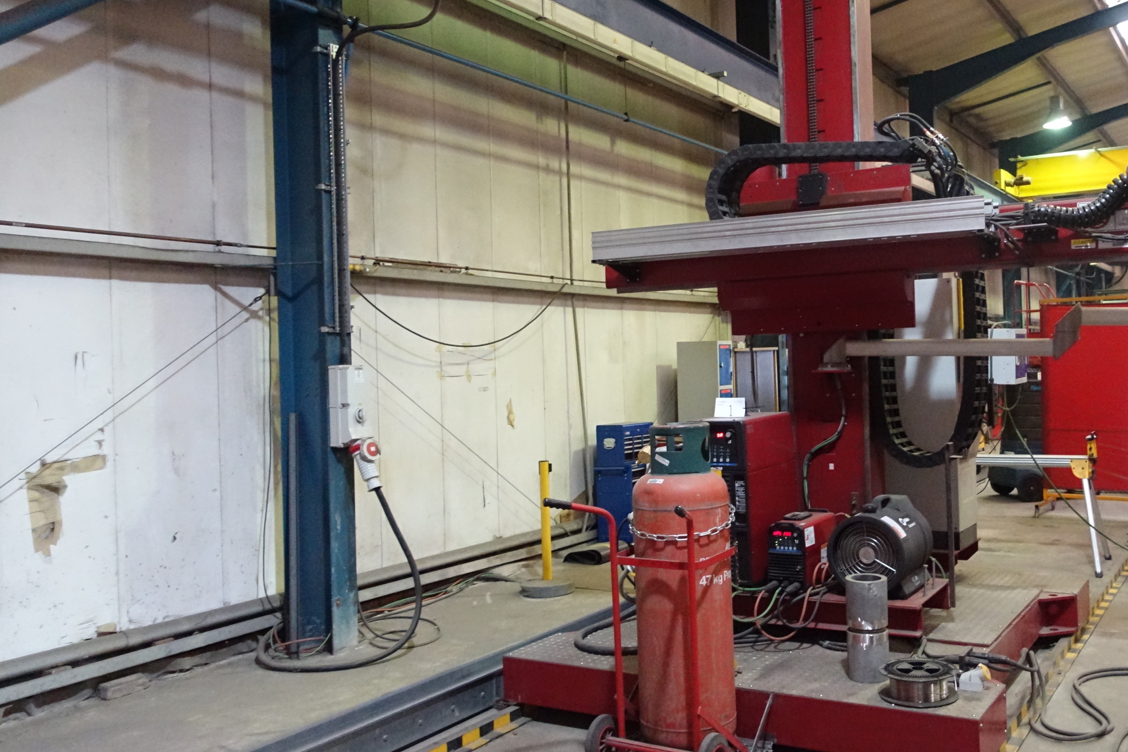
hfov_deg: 57.9
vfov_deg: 41.1
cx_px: 711
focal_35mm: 32
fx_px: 1003
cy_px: 365
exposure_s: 1/125
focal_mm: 8.8
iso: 3200
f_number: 2.5
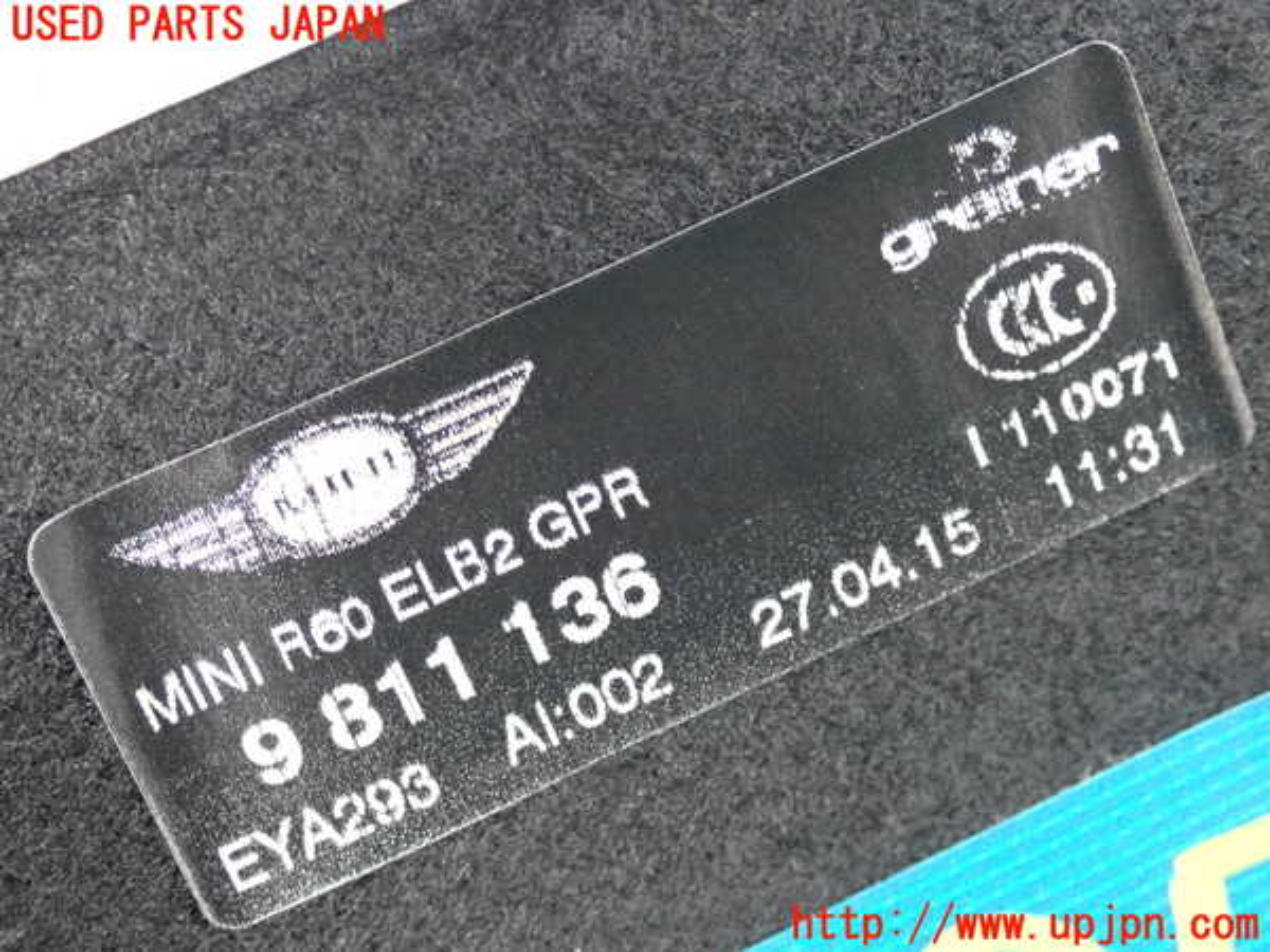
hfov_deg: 25.3
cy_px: 476
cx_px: 635
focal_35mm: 77
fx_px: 2825
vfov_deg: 19.1
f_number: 4.1
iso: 3200
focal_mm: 13.65
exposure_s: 1/125
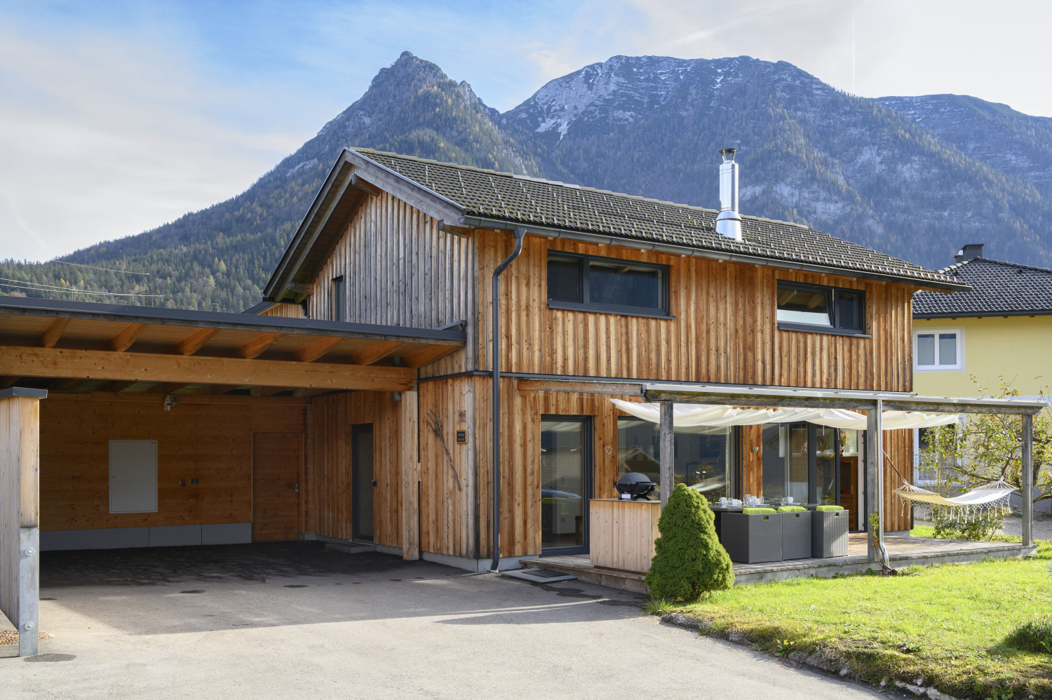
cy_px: 350
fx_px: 949
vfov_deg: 40.5
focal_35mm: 32
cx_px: 526
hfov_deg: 58.0
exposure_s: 1/200
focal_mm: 32.5
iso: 400
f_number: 8
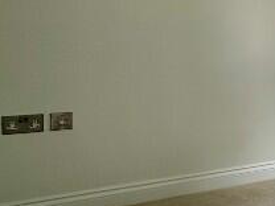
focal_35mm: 69
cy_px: 62
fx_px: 548
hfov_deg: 19.2
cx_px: 528
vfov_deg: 21.2
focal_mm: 2.22
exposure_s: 1/136
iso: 40
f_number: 2.2
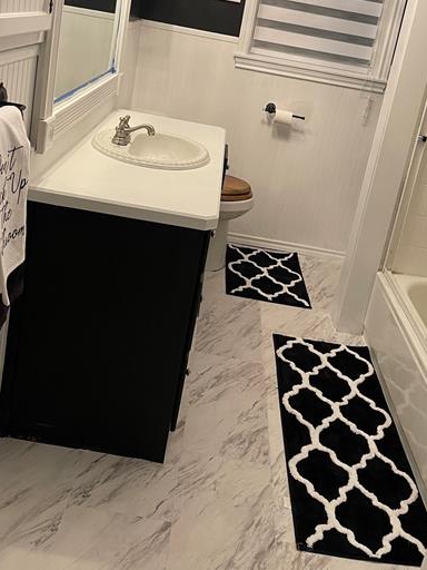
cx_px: 234
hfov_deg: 36.8
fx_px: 641
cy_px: 159
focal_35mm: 39
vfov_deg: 46.5
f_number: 1.6
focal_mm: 5.1
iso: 125
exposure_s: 1/60
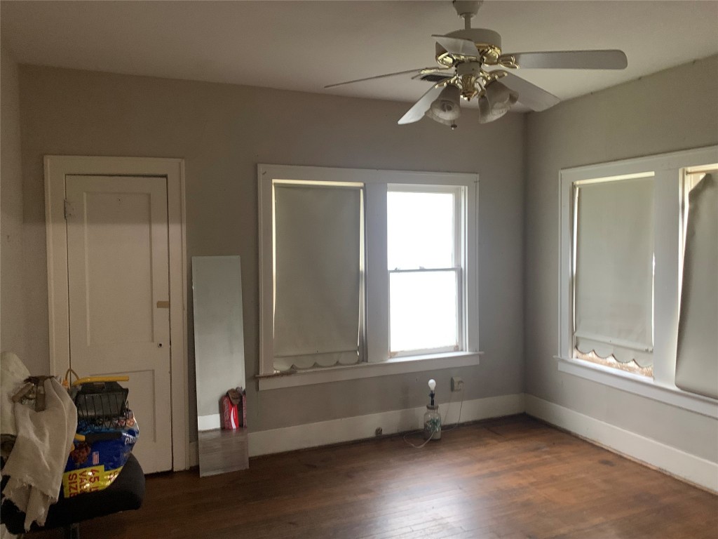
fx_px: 539
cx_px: 359
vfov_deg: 53.1
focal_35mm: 26
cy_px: 270
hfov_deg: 67.3
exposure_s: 1/30
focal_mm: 4.25
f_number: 1.8
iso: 400
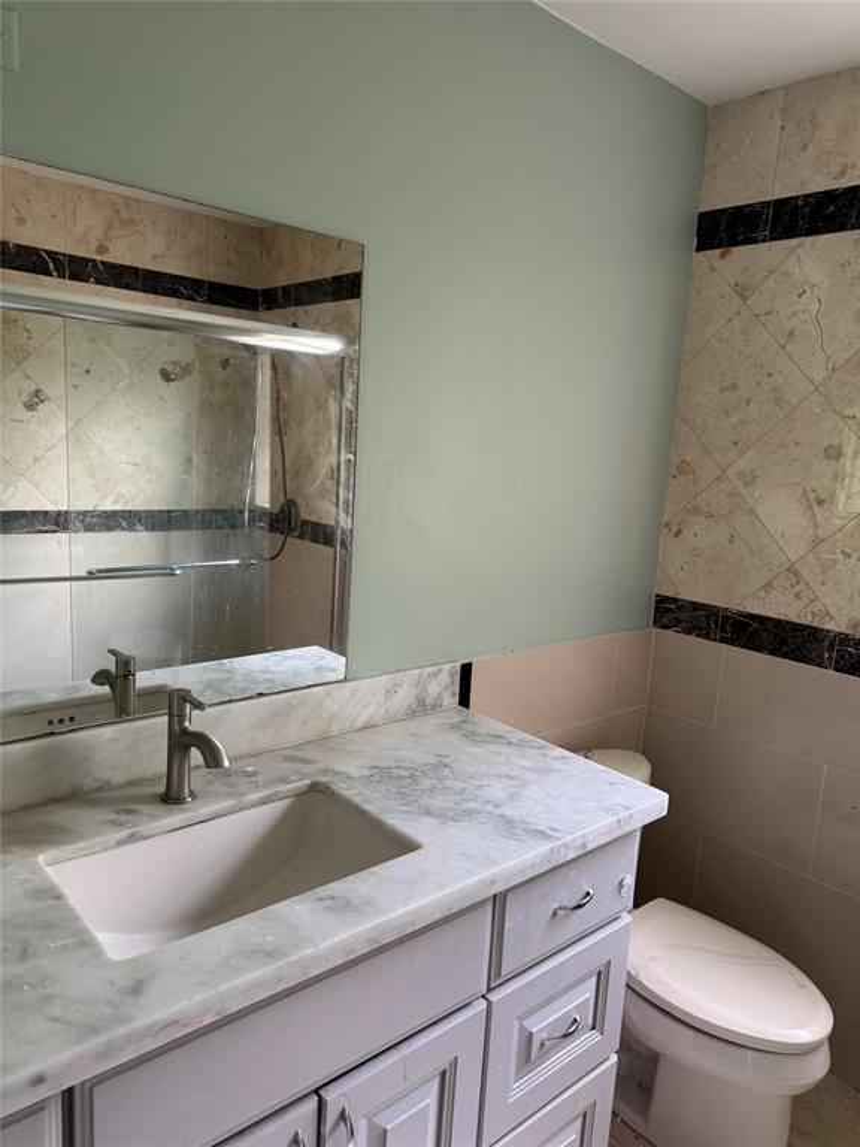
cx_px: 430
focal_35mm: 24
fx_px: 795
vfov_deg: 71.6
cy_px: 574
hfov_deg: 56.8
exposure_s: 1/61
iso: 200
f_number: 1.78
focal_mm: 6.76
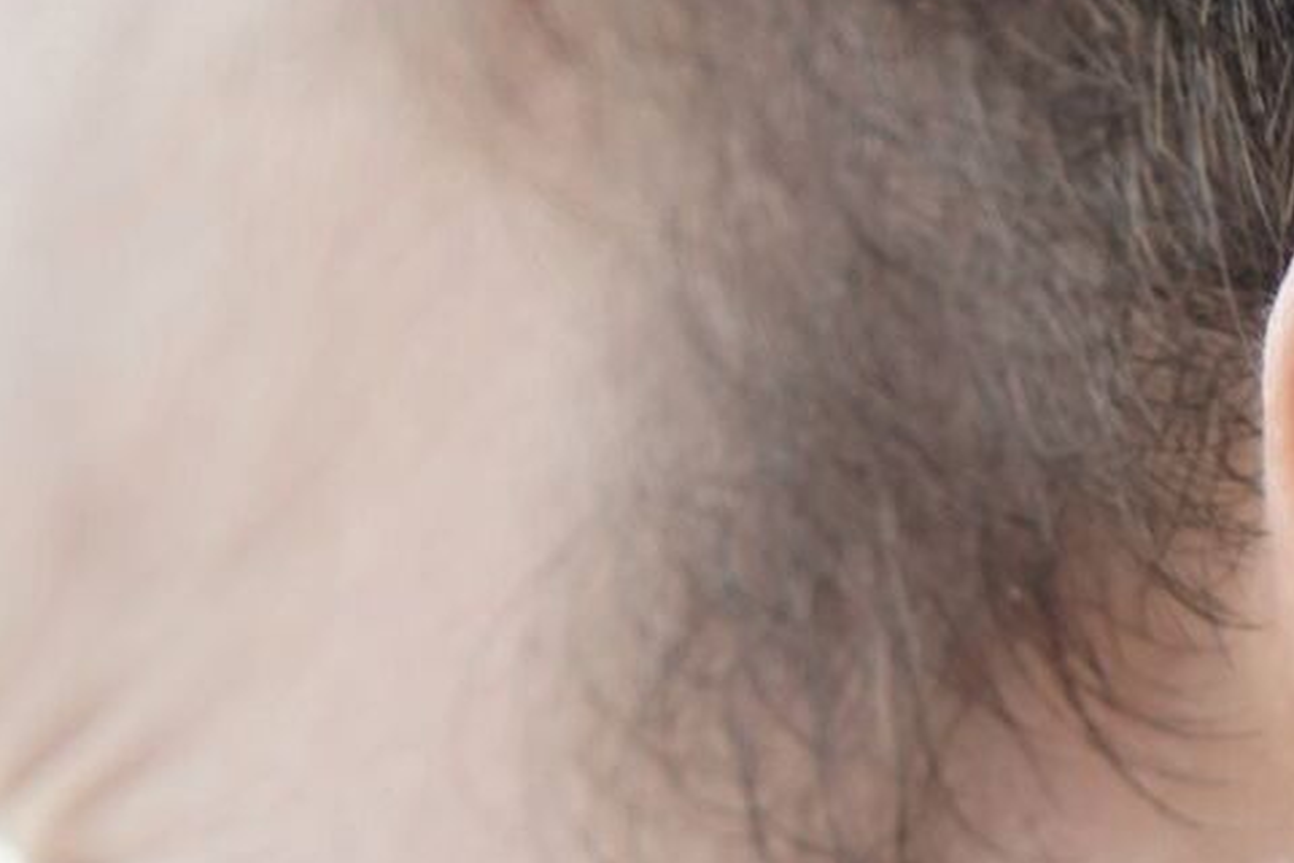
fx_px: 10064
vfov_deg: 4.9
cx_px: 1240
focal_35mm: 280
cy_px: 1219
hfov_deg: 7.3
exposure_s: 1/125
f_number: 4
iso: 160
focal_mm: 70
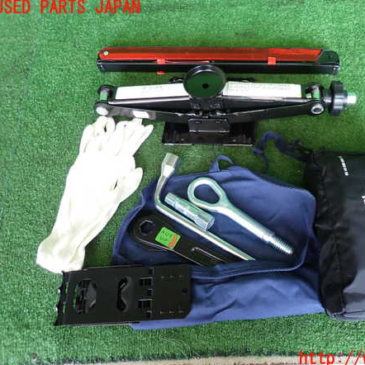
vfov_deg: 54.0
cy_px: 183
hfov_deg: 53.2
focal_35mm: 30
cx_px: 238
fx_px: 358
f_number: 2
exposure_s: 1/50
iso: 200
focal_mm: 4.5
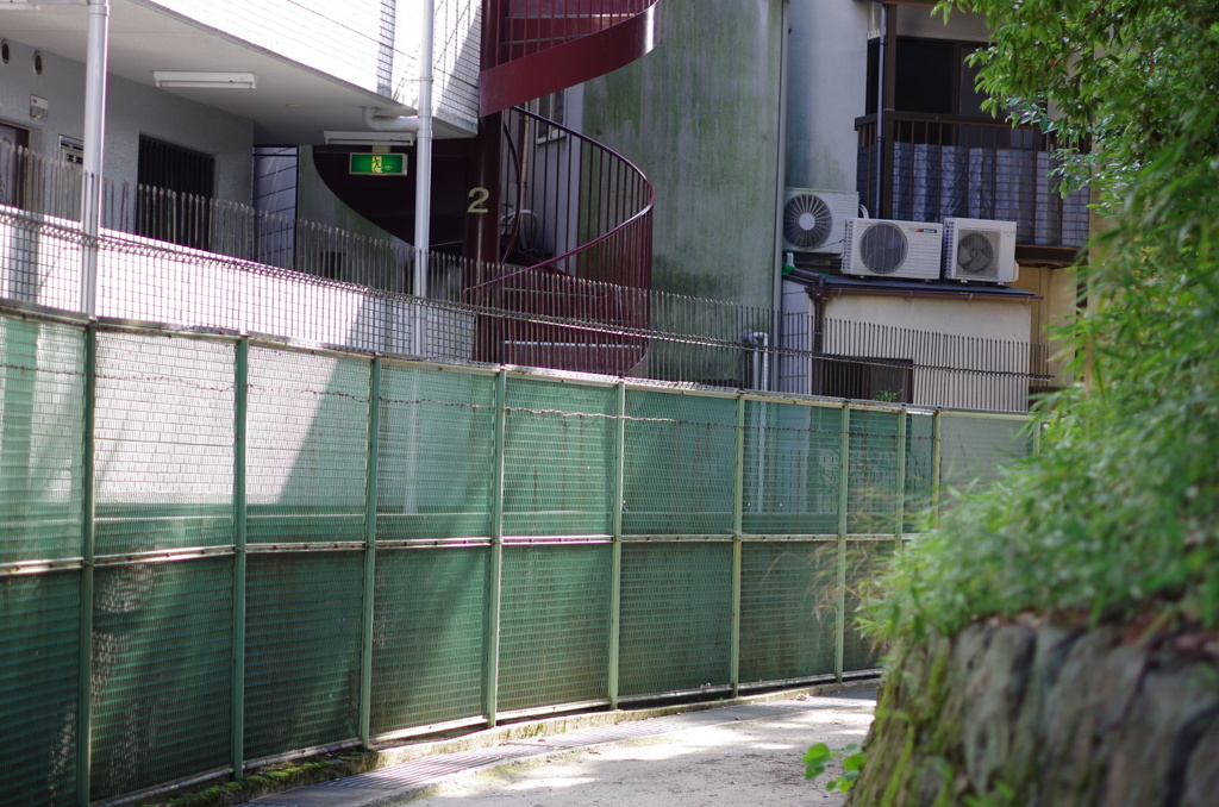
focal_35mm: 105
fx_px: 3548
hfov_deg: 19.5
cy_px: 404
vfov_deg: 13.0
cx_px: 610
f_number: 2.4
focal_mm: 70
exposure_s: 1/125
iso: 100
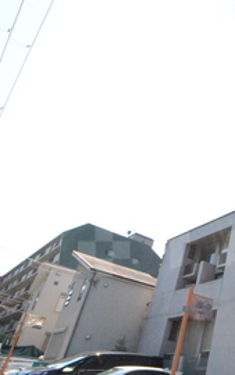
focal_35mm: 29
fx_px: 297
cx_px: 286
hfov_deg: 34.1
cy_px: 250
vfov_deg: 63.0
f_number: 14
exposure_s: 1/800
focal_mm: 8
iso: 1600
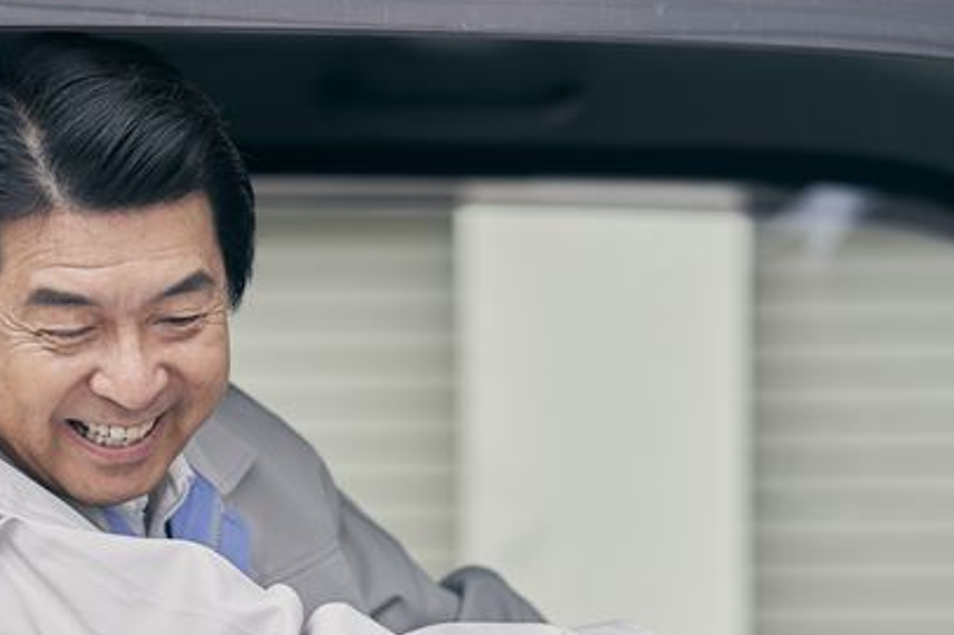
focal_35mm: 197
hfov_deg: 10.4
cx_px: 221
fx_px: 5216
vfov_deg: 6.9
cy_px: 532
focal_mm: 111
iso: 100
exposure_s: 1/500
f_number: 3.2
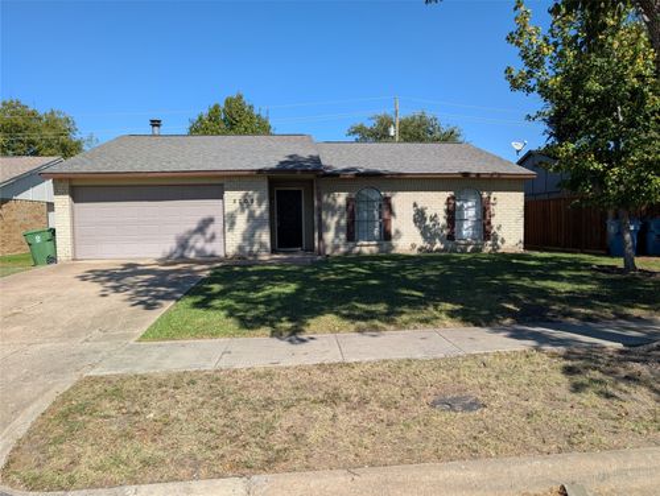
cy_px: 248
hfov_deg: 71.5
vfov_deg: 56.9
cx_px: 330
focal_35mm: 24
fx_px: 458
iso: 21
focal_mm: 6.9
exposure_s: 1/940
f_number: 1.68
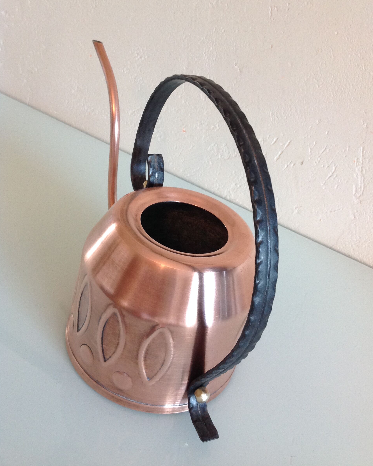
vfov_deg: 49.0
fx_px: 511
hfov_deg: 40.1
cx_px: 187
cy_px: 214
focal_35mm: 37
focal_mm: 4.28
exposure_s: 1/15
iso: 125
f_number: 2.4
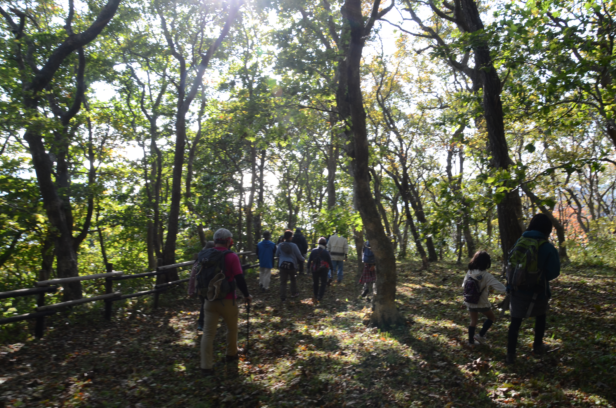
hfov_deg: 67.5
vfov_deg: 47.7
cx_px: 308
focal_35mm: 27
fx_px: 461
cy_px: 204
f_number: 9
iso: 200
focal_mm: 18
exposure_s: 1/60
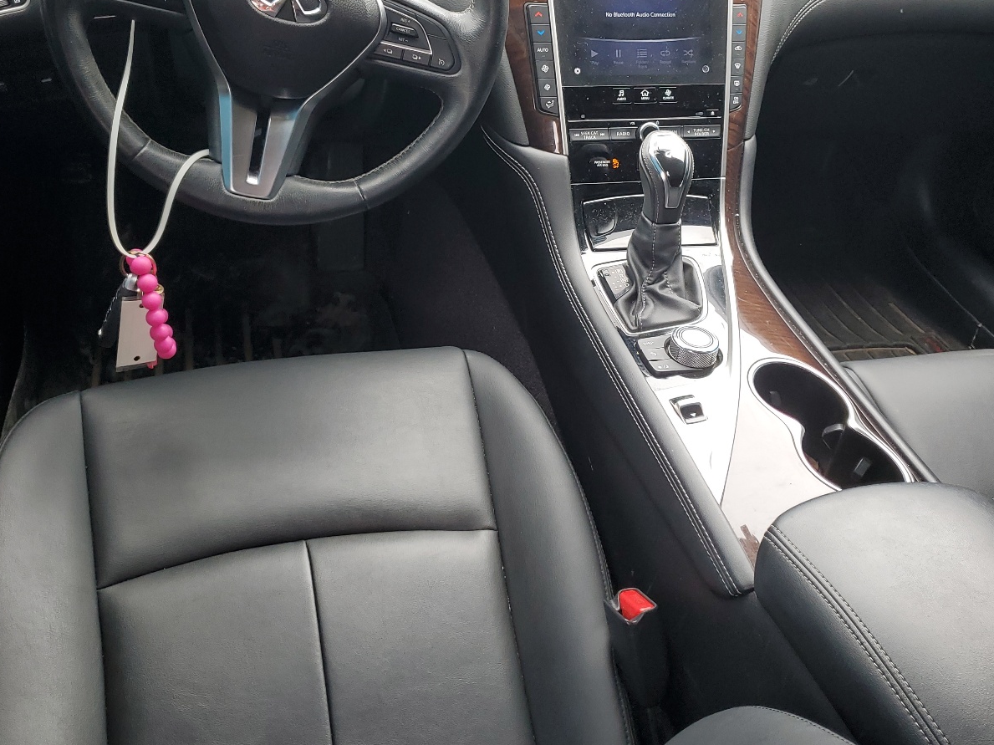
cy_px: 254
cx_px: 498
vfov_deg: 40.2
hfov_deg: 52.6
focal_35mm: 35
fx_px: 1005
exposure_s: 1/120
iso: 55
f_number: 1.5
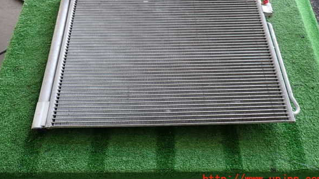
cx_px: 162
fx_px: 237
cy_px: 64
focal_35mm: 28
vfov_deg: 41.1
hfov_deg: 67.9
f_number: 2
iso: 160
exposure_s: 1/60
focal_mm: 4.5
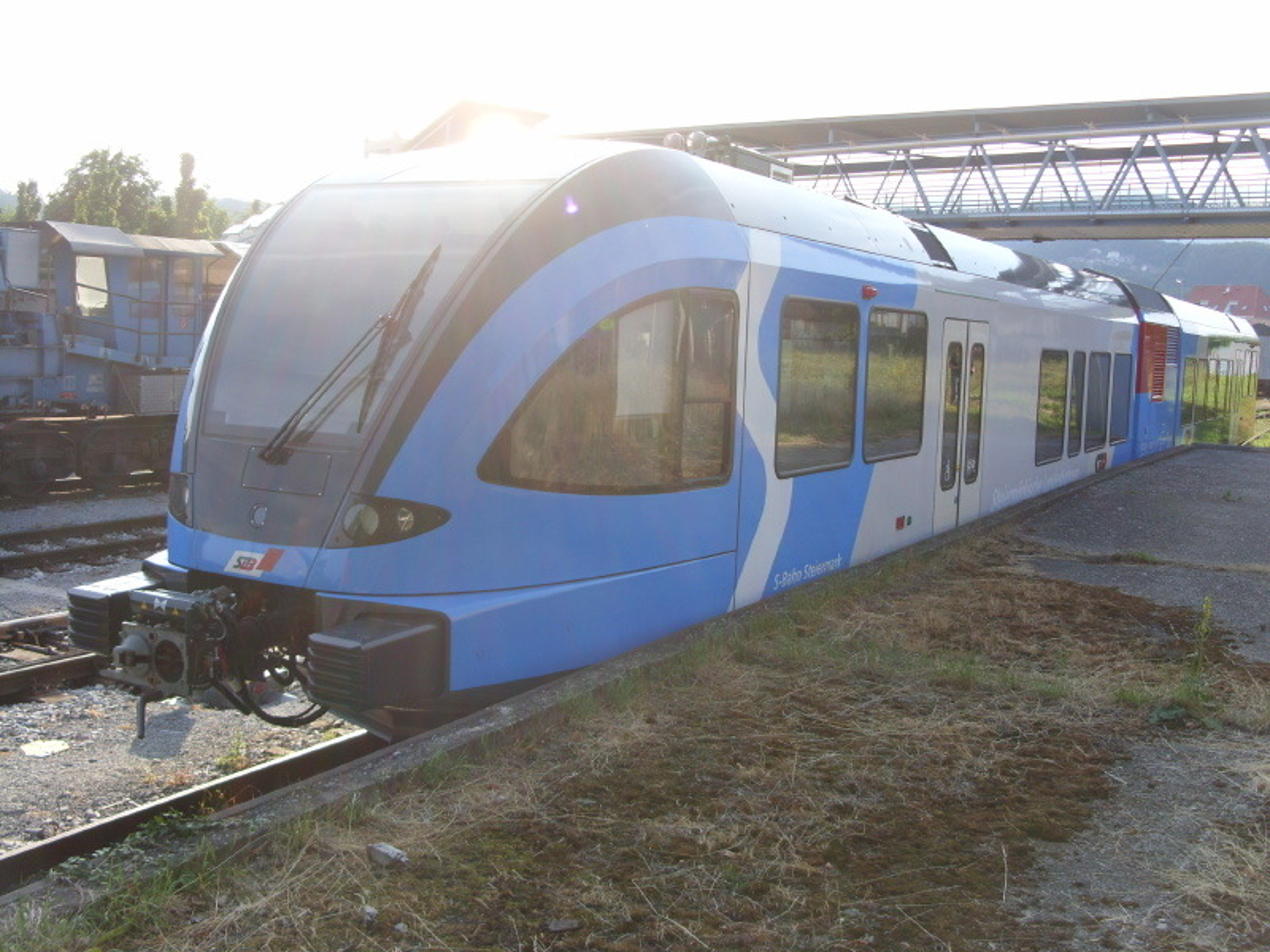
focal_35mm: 38
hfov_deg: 49.0
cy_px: 476
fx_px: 1394
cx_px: 635
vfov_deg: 37.7
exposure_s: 1/369
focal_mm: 6.3
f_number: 2.8
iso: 50
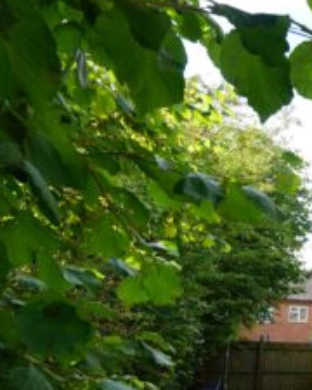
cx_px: 440
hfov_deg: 28.1
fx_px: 462
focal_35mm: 40
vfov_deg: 44.9
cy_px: 270
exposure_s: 1/100
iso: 100
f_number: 7.1
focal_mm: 16
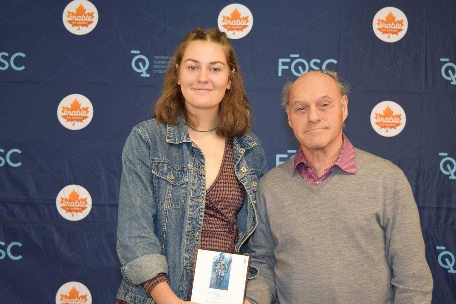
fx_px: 722
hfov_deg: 35.1
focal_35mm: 57
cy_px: 152
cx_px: 228
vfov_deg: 23.8
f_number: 5
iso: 800
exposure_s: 1/100
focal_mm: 38
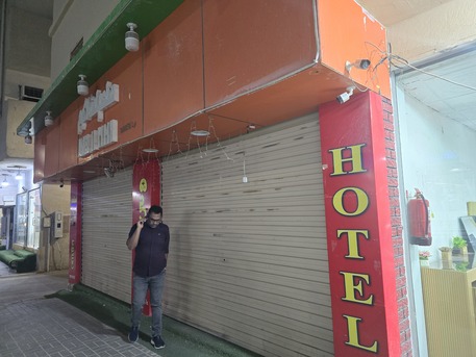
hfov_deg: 73.9
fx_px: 316
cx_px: 238
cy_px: 178
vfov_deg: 58.9
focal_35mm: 23
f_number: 1.7
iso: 800
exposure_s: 1/120
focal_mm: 6.3
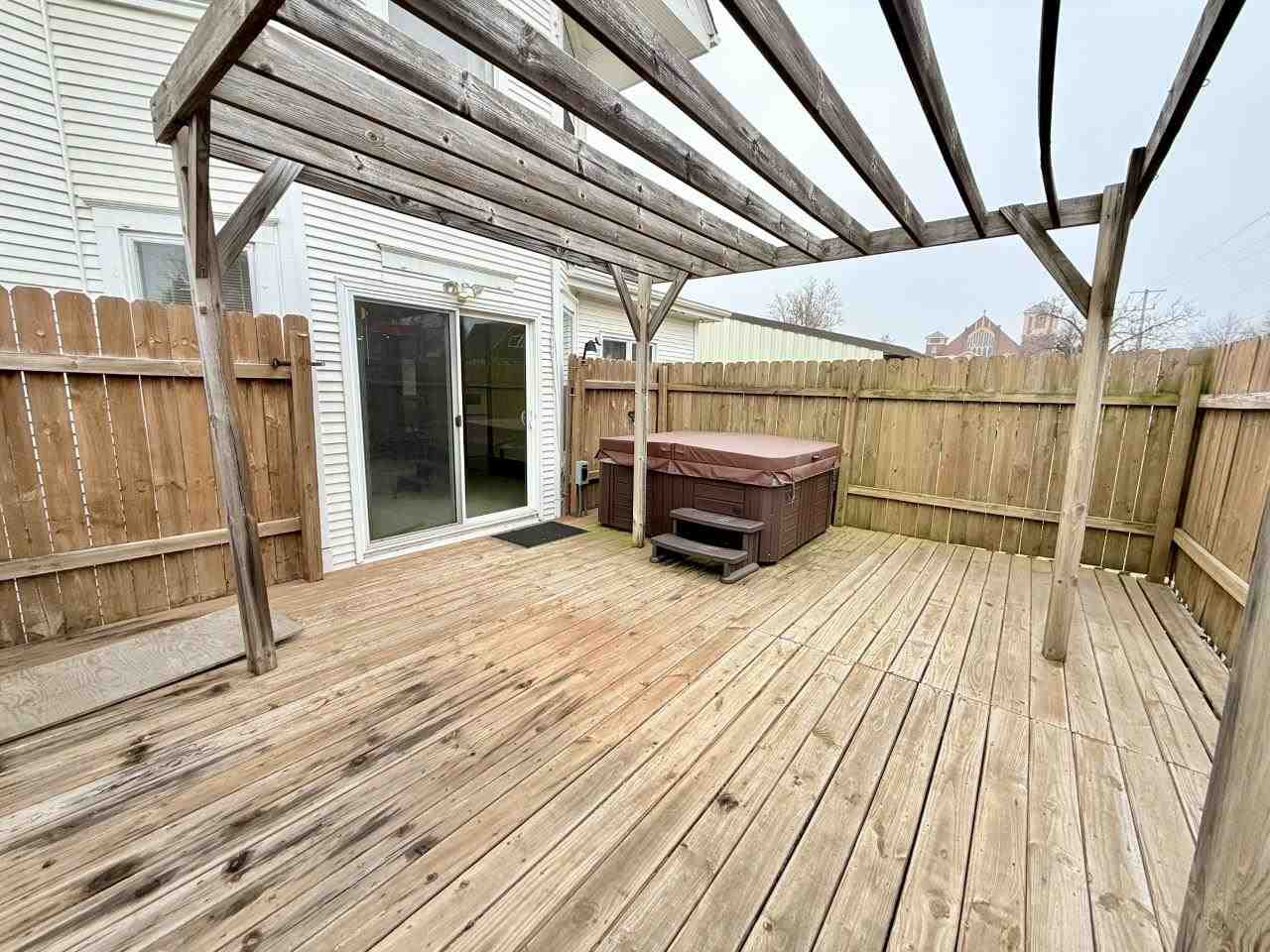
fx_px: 514
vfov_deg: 85.7
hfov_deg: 102.1
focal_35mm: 14
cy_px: 476
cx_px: 635
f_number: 2.2
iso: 50
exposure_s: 1/129
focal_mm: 2.22
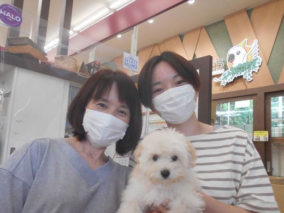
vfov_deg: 46.7
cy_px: 120
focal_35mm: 30
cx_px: 144
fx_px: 246
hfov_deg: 60.0
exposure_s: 1/30
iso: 160
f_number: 3.2
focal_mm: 4.6
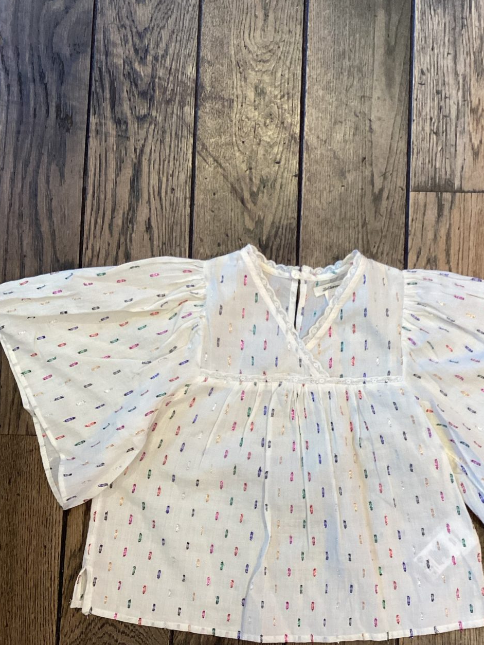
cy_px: 399
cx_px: 321
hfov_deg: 34.0
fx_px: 783
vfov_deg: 44.5
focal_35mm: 42
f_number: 2.4
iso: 80
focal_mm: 3.3
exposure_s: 1/100
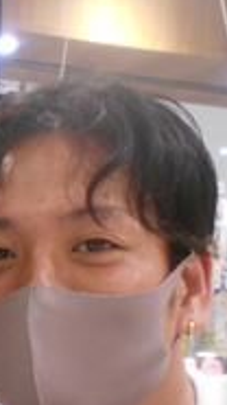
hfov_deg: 12.2
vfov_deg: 22.4
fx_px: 985
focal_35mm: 92
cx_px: -164
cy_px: 394
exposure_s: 1/30
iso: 360
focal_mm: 4.6
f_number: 3.2
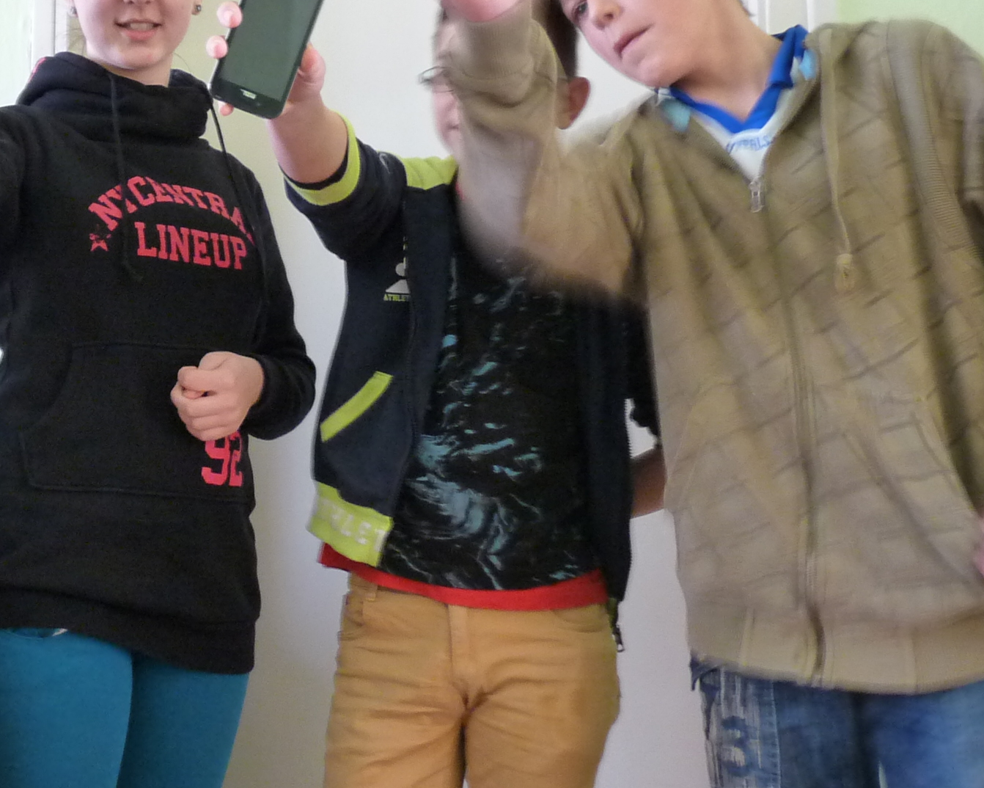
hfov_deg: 33.4
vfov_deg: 28.0
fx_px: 1573
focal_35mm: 54
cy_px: 293
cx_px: 153
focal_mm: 4.8
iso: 400
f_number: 2.8
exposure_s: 1/8
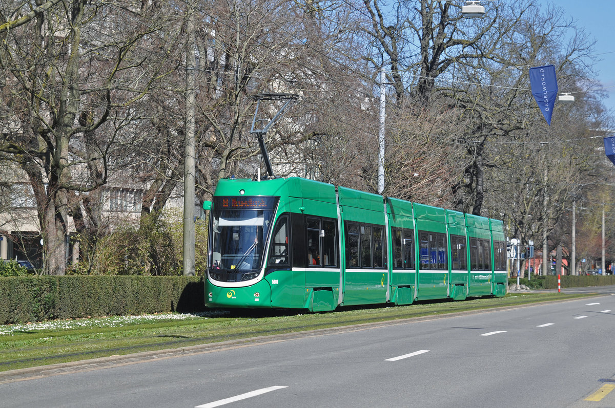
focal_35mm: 105
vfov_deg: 13.0
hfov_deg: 19.5
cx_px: 308
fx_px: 1792
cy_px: 204
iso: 200
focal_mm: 70
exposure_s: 1/1000
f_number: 5
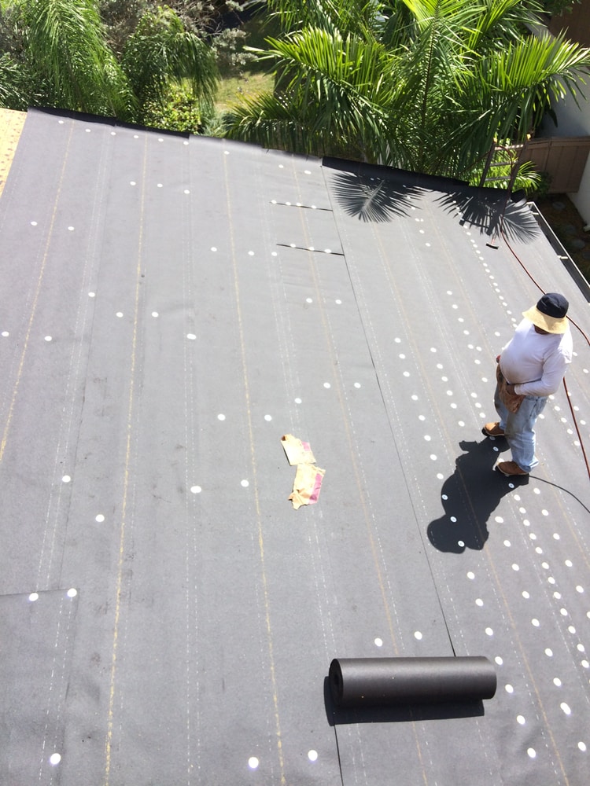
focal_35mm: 30
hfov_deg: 46.8
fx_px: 682
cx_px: 295
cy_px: 393
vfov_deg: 60.0
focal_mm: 4.12
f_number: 2.2
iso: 32
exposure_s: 1/1282
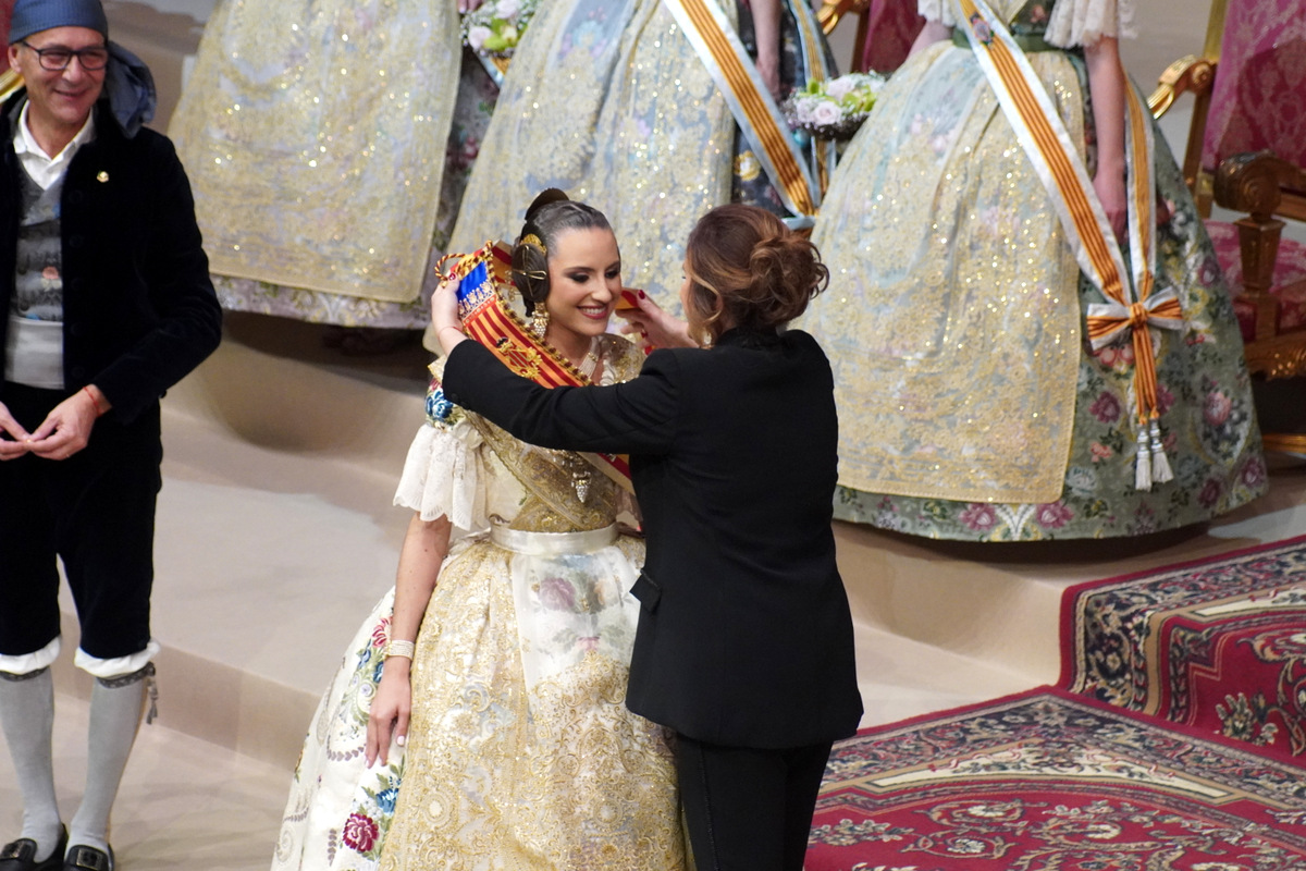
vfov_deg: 5.7
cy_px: 436
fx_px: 8706
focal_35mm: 240
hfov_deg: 8.6
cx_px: 653
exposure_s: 1/250
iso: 3200
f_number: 5.6
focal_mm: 160
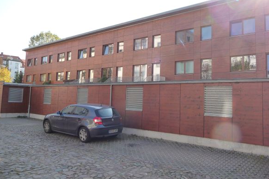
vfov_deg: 43.5
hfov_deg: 61.9
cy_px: 80
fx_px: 224
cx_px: 135
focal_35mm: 30
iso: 160
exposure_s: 1/320
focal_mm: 4.7
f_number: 3.3
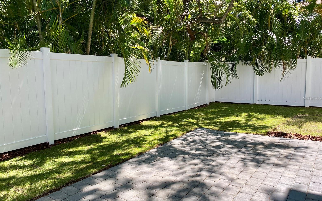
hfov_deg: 66.5
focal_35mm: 28
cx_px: 159
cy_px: 98
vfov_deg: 44.5
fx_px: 246
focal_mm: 4.25
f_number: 1.8
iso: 32
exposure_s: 1/549
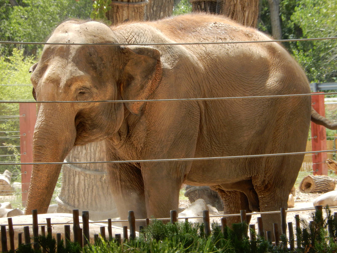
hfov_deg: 5.2
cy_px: 126
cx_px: 168
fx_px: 3729
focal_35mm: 383
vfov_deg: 3.9
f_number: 6.2
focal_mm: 68.7
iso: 200
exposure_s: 1/250
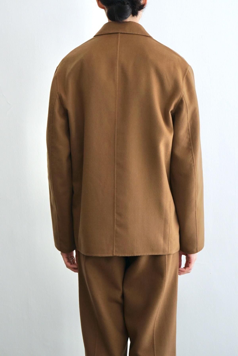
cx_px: 119
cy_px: 178
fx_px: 615
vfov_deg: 32.4
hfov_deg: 21.9
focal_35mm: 62
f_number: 5.6
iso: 500
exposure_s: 1/160
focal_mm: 62
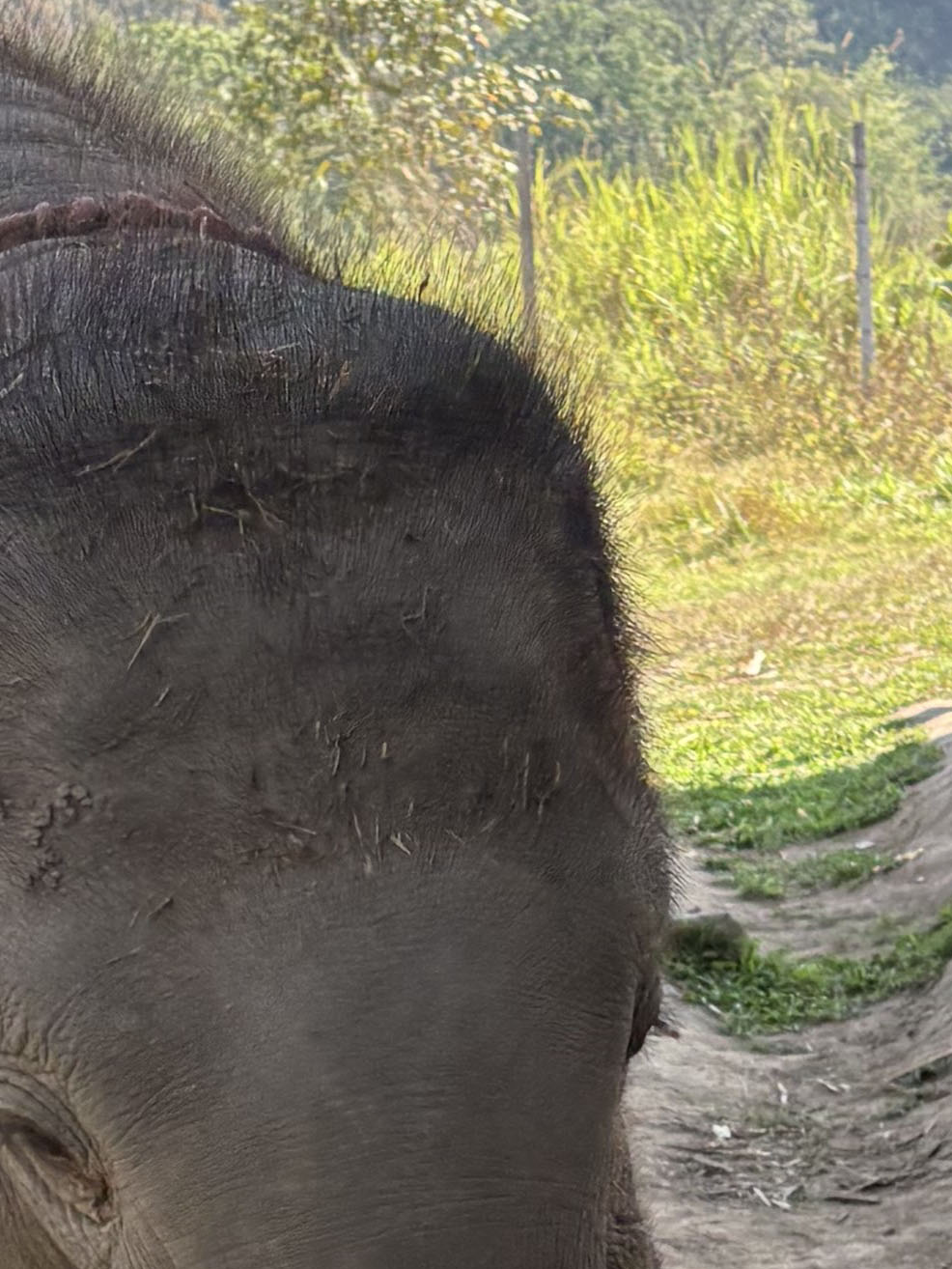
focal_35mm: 113
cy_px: 1313
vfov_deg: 17.0
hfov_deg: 13.1
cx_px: 431
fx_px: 4142
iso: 50
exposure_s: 1/566
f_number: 1.6
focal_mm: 5.96
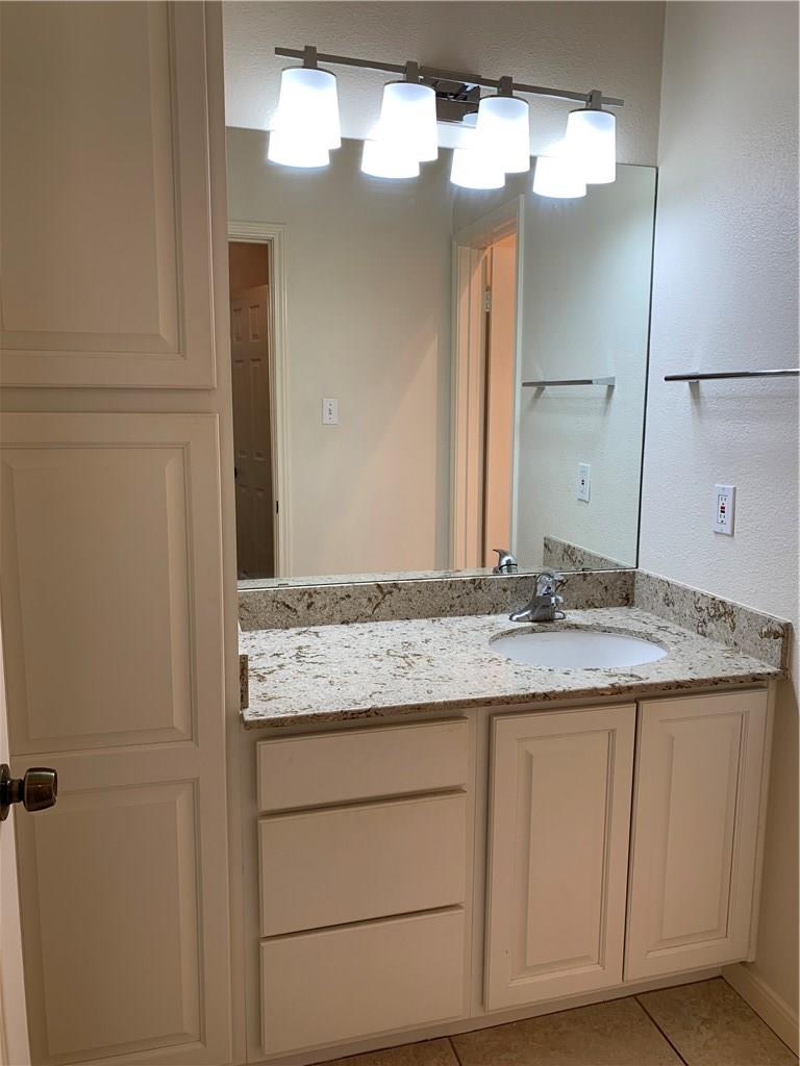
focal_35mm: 26
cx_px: 400
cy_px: 533
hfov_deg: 53.1
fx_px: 801
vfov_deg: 67.3
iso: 40
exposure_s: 1/120
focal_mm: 4.25
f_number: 1.8
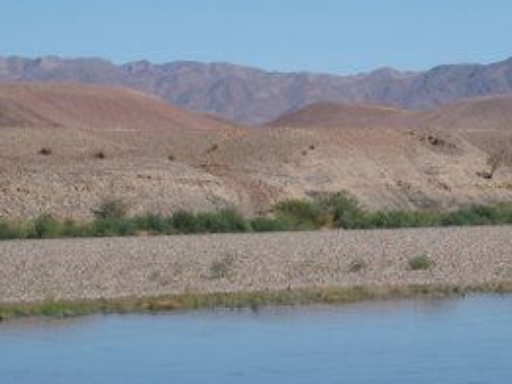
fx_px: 2501
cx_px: 390
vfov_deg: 8.8
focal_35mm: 169
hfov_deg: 11.7
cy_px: 245
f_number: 5
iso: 100
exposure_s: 1/800
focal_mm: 19.6
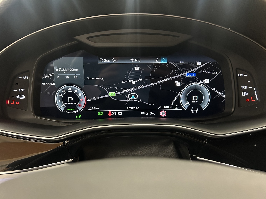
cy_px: 100
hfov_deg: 67.3
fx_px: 200
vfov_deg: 53.1
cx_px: 133
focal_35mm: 26
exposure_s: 1/33
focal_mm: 5.7
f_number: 1.5
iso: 500
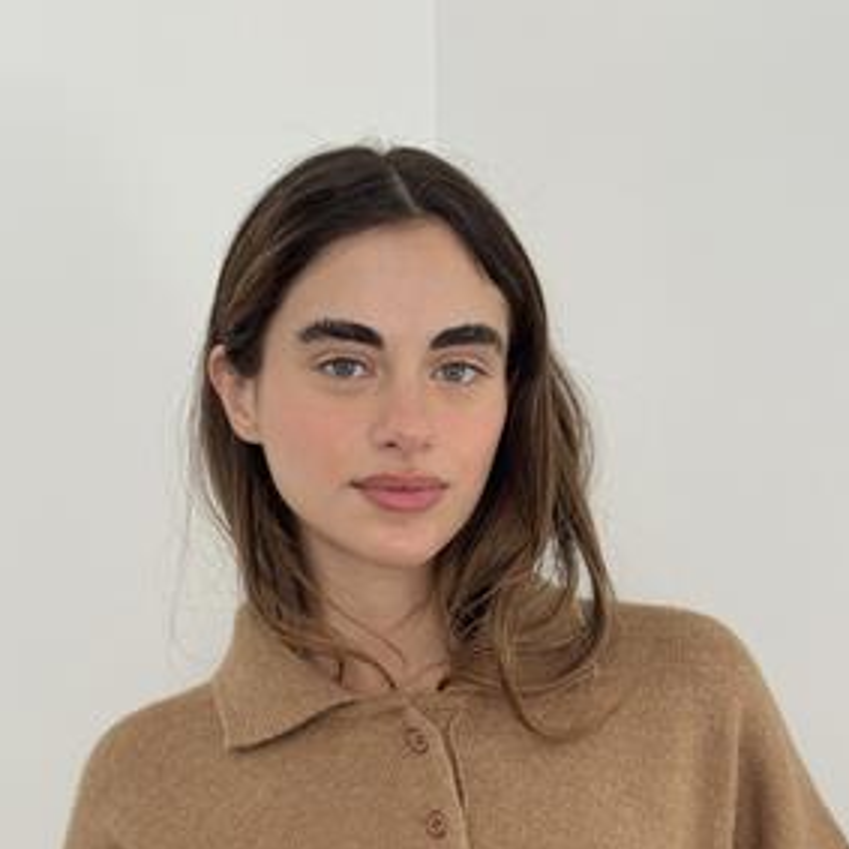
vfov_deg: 21.2
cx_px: 450
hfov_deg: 21.6
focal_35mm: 80
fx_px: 2220
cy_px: 742
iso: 100
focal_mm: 6.76
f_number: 1.78
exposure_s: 1/108
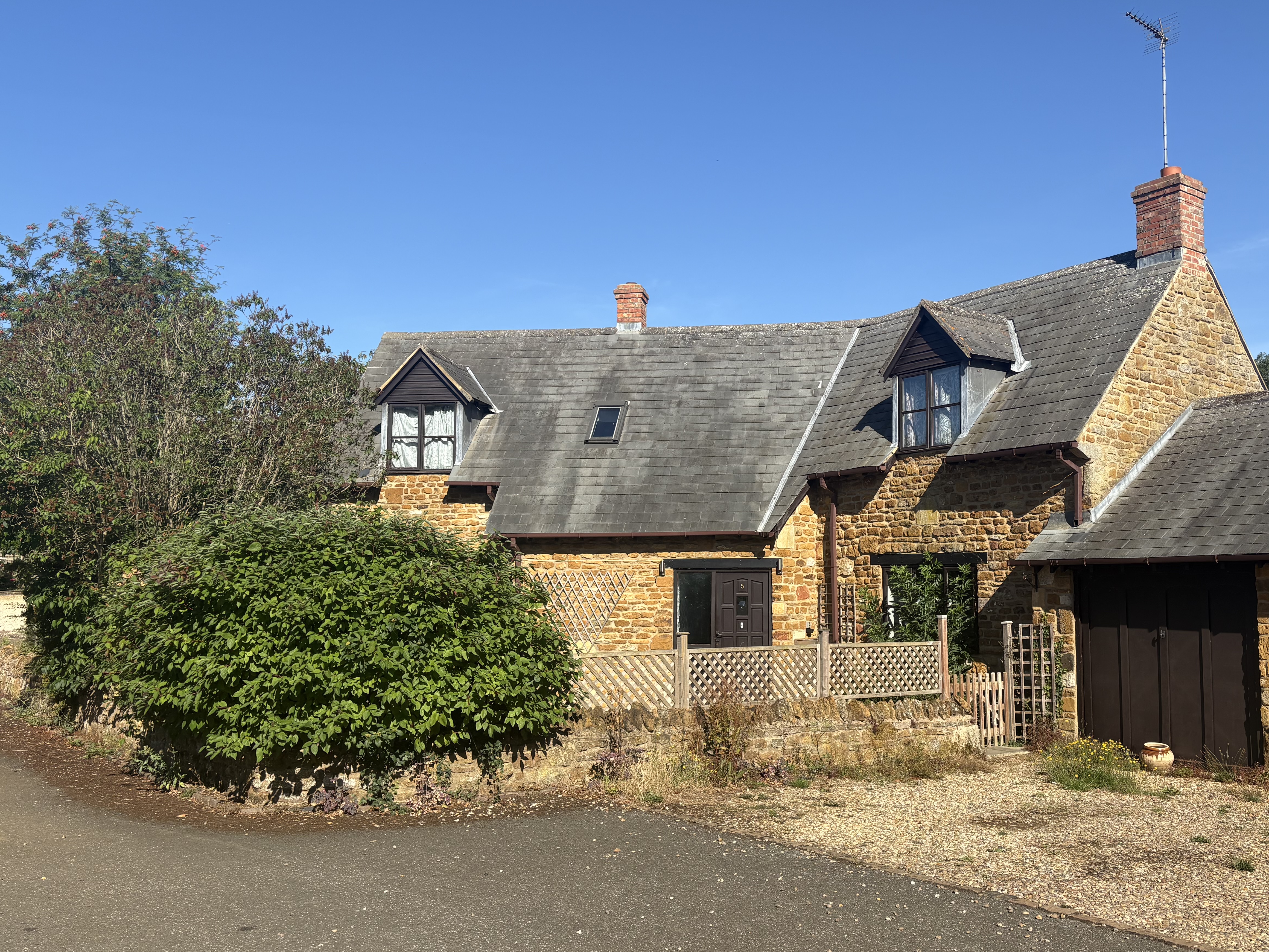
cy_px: 487
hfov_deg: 56.4
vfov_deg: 44.2
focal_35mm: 32
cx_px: 762
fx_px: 1173
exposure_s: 1/2747
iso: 50
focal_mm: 5.96
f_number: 1.6
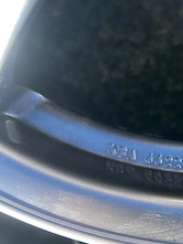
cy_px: 156
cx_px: 163
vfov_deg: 40.1
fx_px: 331
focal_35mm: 47
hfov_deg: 29.7
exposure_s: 1/909
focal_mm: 5.7
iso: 50
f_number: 1.5
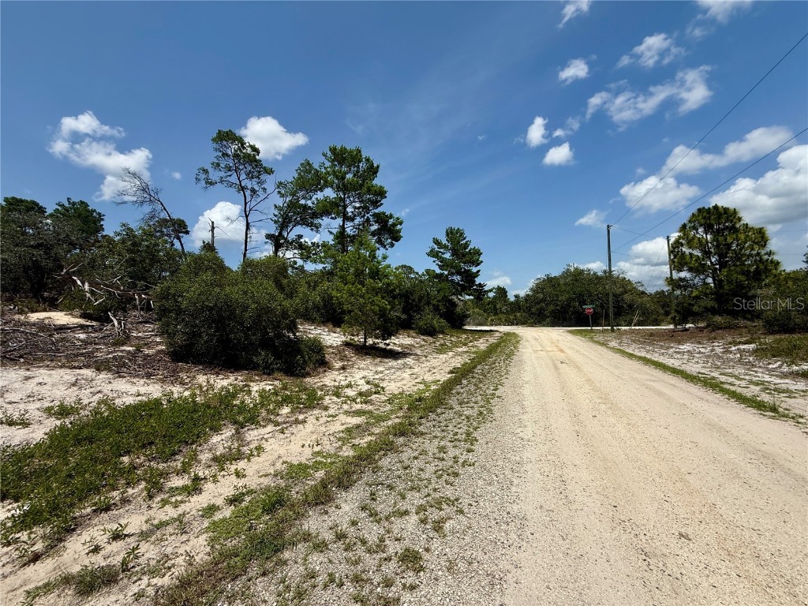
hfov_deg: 102.1
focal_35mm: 14
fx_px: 327
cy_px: 303
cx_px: 404
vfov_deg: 85.7
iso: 50
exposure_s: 1/4149
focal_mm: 2.22
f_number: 2.2
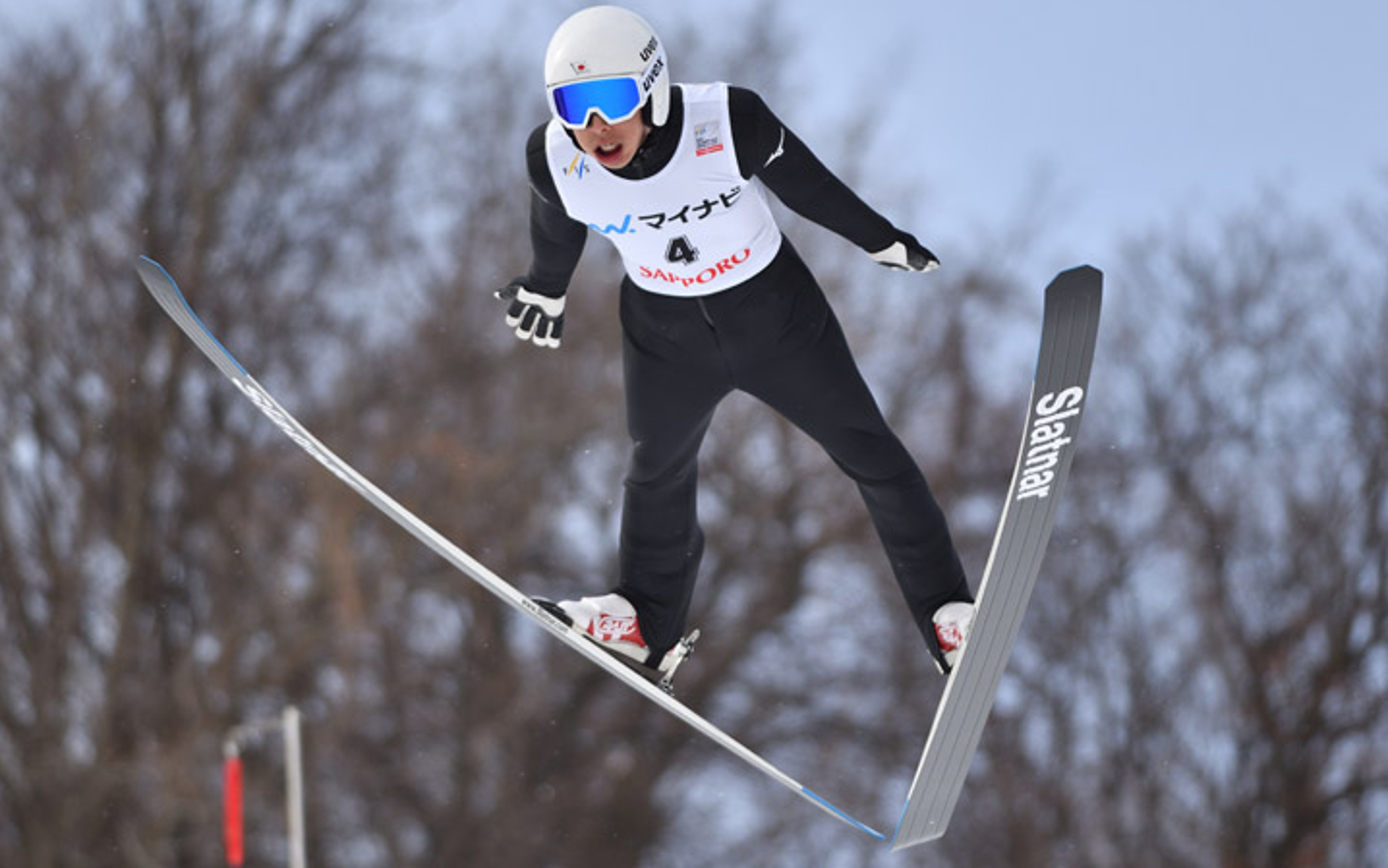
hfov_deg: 4.6
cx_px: 694
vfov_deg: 2.9
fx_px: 17403
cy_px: 420
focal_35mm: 460
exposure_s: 1/1600
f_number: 4
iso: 200
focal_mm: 300
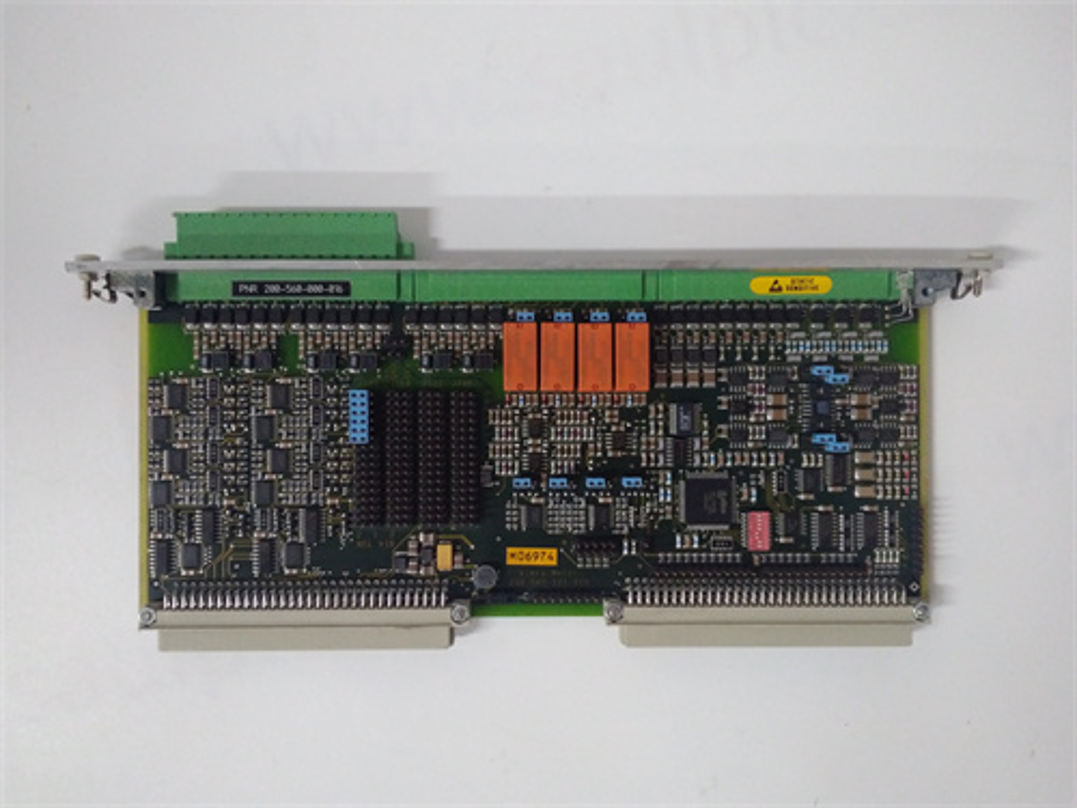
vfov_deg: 51.4
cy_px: 404
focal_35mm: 27
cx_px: 538
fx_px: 840
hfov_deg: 65.3
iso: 565
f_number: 2
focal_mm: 3.79
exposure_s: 1/33
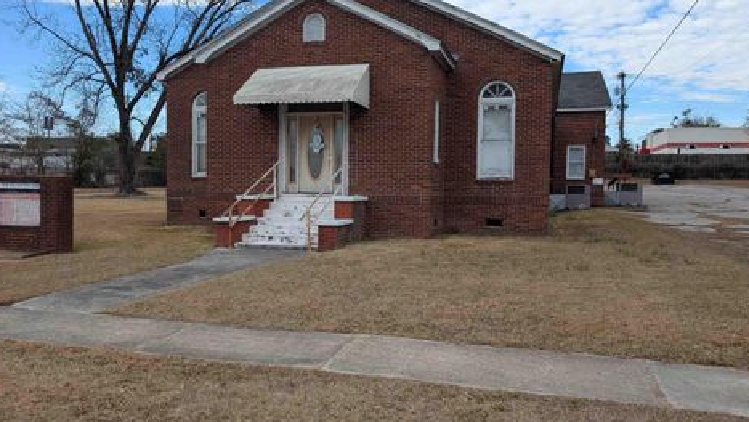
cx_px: 379
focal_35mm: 28
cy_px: 199
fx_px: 556
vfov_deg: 41.5
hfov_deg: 67.9
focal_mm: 6.9
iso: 21
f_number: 1.68
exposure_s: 1/527
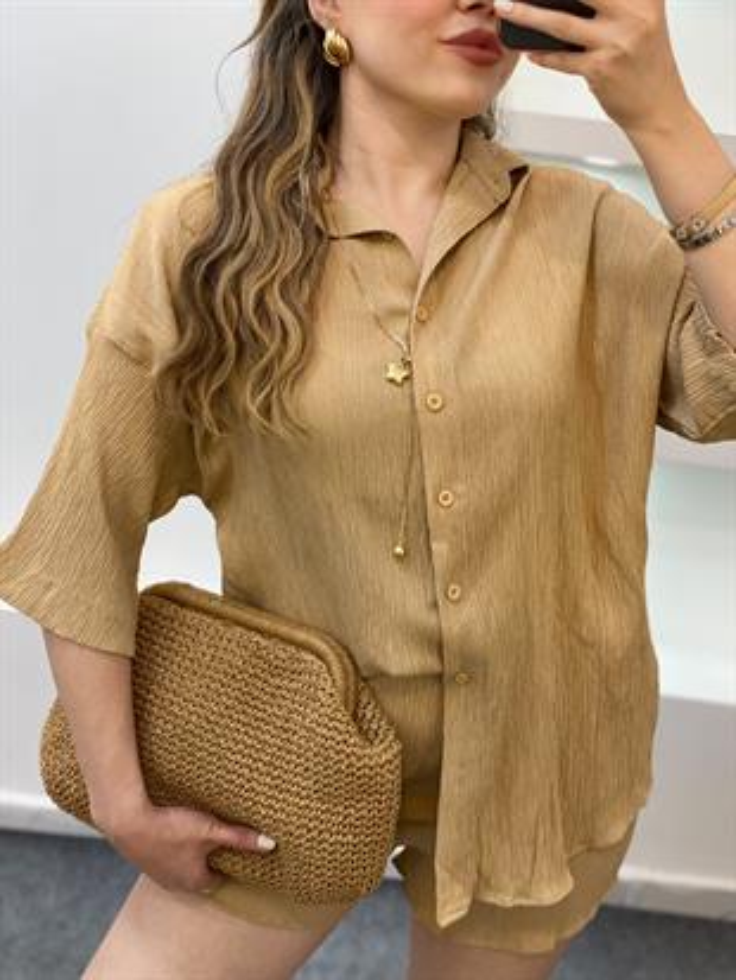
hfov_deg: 28.0
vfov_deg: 36.8
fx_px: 1473
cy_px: 490
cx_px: 368
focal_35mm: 52
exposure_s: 1/100
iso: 100
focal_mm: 6
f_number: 2
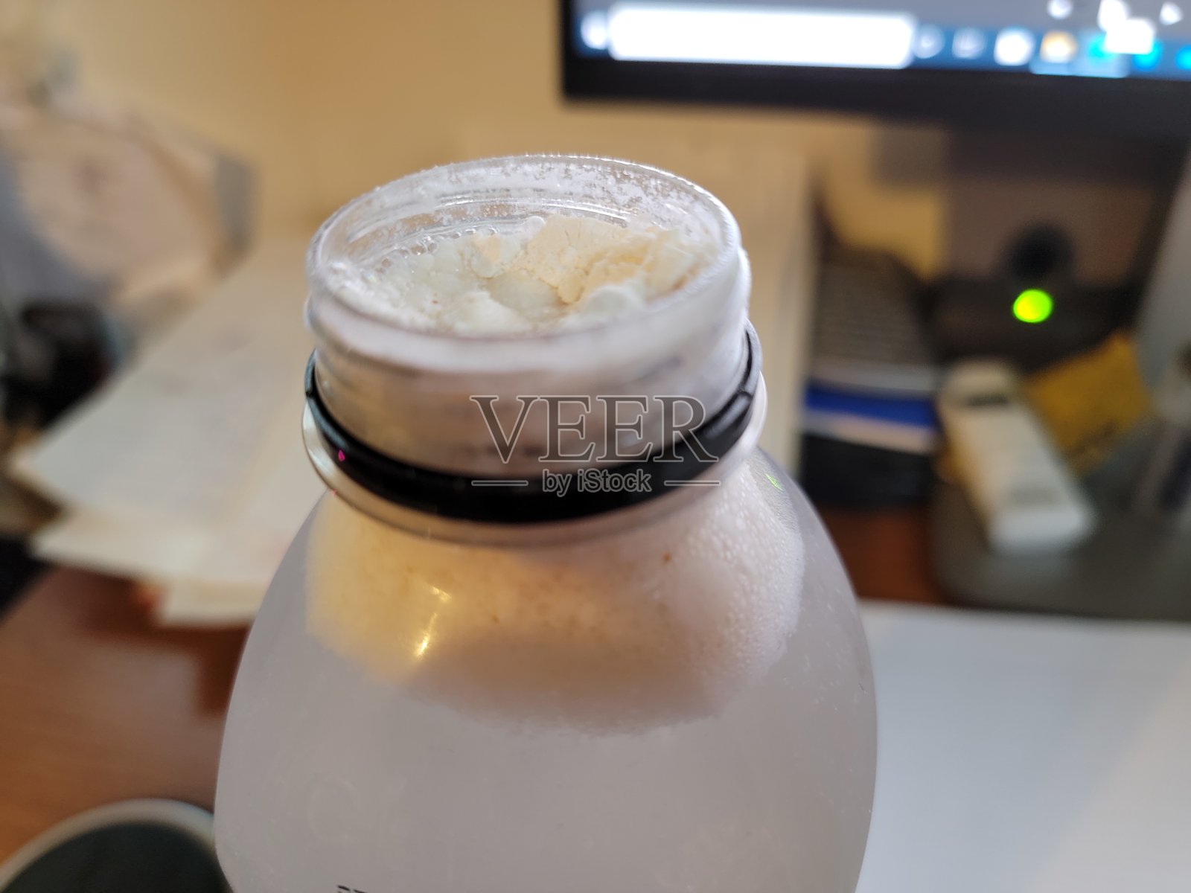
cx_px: 596
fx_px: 826
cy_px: 446
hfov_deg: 71.6
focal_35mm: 24
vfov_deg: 56.8
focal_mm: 6.7
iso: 500
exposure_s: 1/40
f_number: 1.8
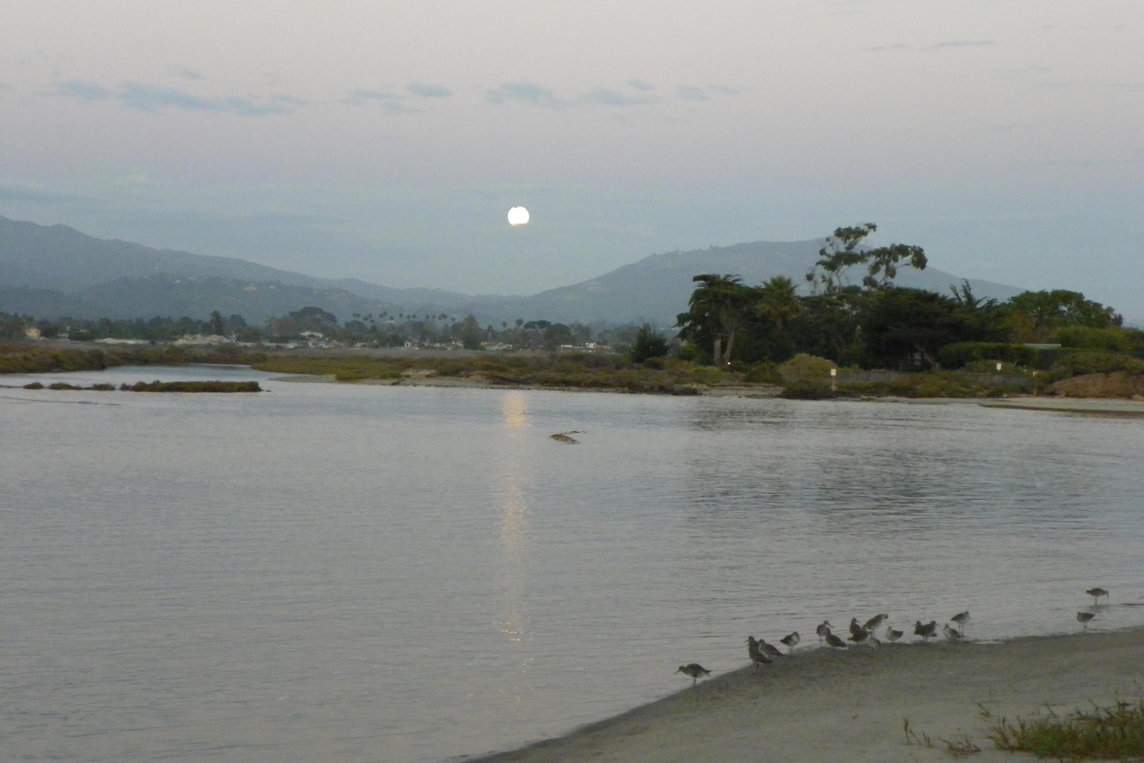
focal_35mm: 69
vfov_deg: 19.7
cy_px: 344
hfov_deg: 29.2
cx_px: 571
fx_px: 2193
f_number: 3.5
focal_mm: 11.8
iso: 400
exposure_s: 1/40
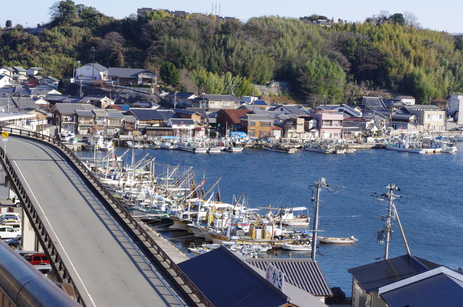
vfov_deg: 18.1
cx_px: 232
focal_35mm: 75
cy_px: 154
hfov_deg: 27.0
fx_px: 963
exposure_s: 1/200
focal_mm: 50
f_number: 11
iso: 400
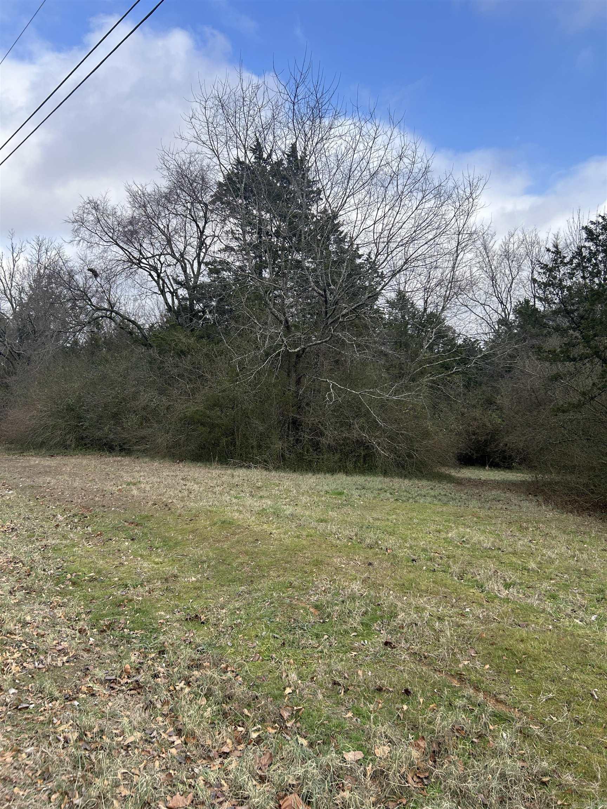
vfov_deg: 67.3
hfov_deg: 53.1
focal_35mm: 26
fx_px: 608
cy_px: 404
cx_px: 304
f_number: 1.5
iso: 50
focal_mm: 5.7
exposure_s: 1/1669
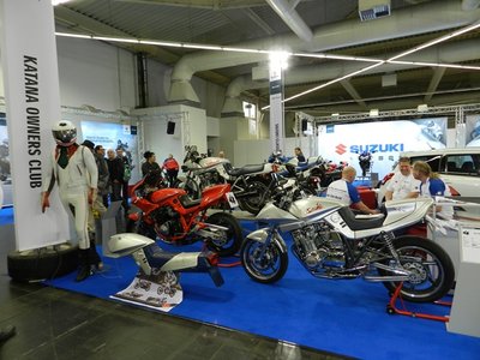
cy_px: 180
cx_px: 240
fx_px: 319
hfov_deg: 73.9
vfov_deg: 58.9
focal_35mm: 23
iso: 200
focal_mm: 4
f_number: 3.4
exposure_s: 1/30
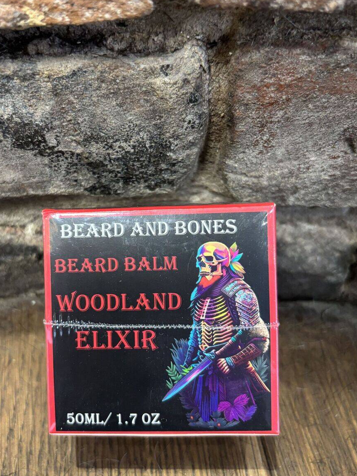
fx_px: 495
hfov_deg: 39.5
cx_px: 140
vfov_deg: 51.3
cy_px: 227
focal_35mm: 36
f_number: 1.6
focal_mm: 5.96
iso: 250
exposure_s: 1/50
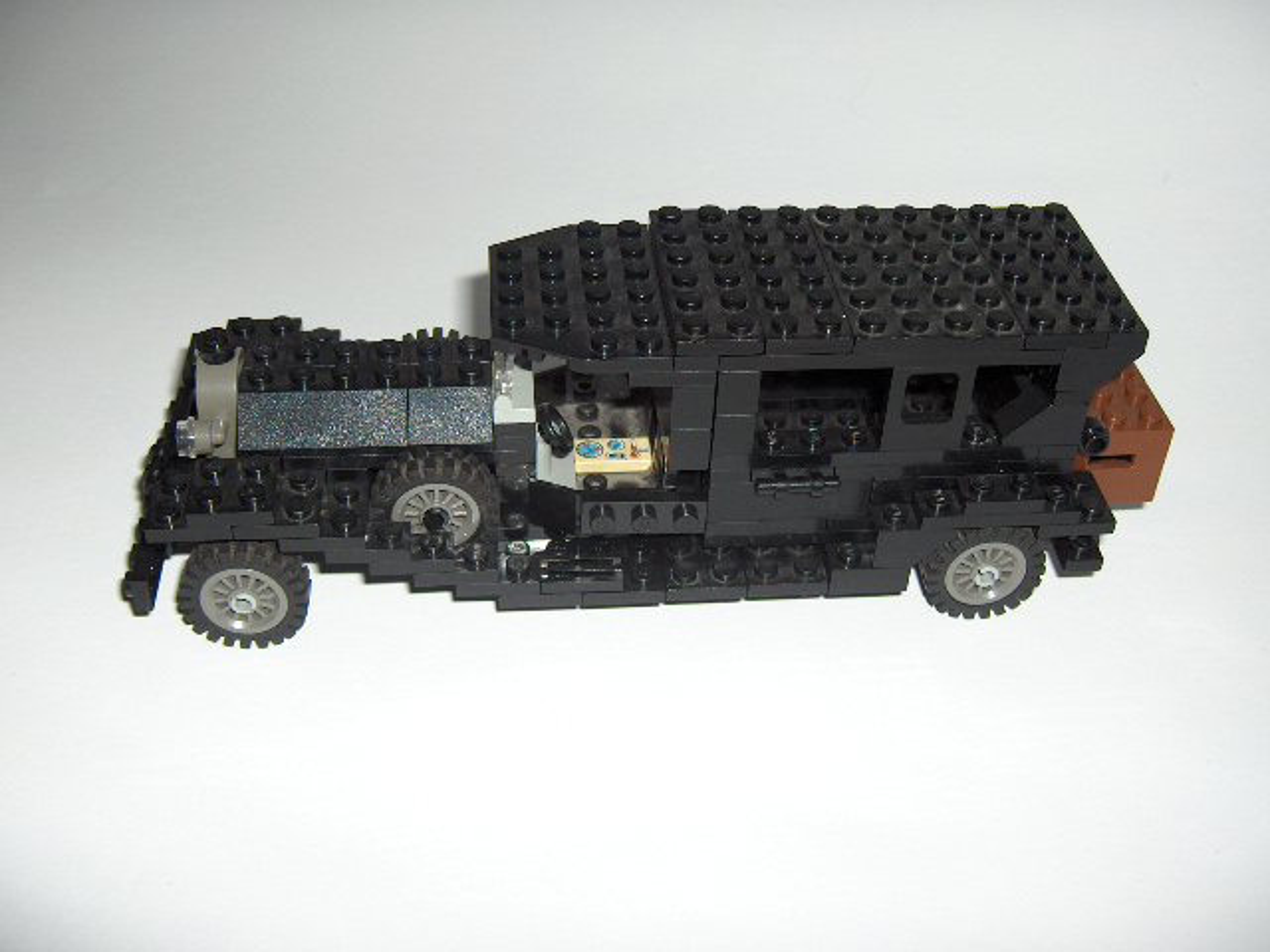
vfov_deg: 36.8
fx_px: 1431
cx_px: 635
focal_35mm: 39
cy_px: 476
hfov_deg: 47.9
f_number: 4.8
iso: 100
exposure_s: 1/60
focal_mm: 8
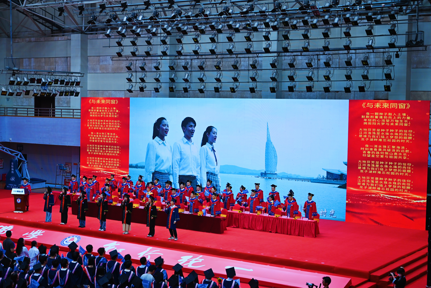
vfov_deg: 23.4
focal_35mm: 58
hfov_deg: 34.5
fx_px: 695
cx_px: 216
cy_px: 144
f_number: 4
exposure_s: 1/250
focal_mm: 58
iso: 400
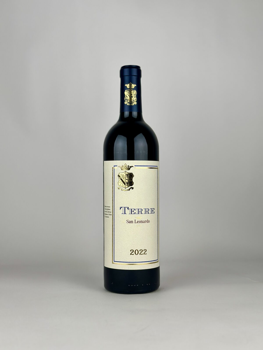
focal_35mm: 48
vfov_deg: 39.7
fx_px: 486
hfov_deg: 30.3
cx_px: 132
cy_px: 175
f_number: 1.78
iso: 80
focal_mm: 6.86
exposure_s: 1/1041
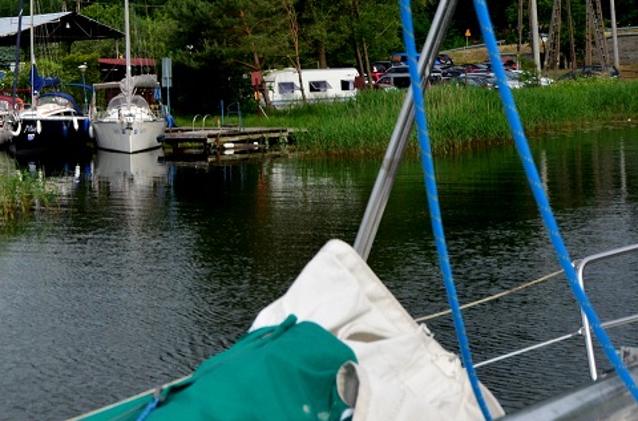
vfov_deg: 17.7
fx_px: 1325
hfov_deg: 25.9
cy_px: 9
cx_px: 23
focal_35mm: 75
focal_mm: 24
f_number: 4.5
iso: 1000
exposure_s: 1/8000
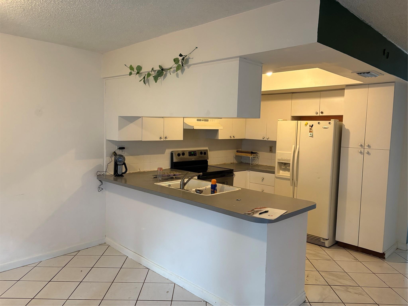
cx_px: 204
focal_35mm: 26
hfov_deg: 67.3
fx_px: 306
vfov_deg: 53.1
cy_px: 153
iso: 320
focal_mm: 5.96
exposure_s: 1/60
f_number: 1.6
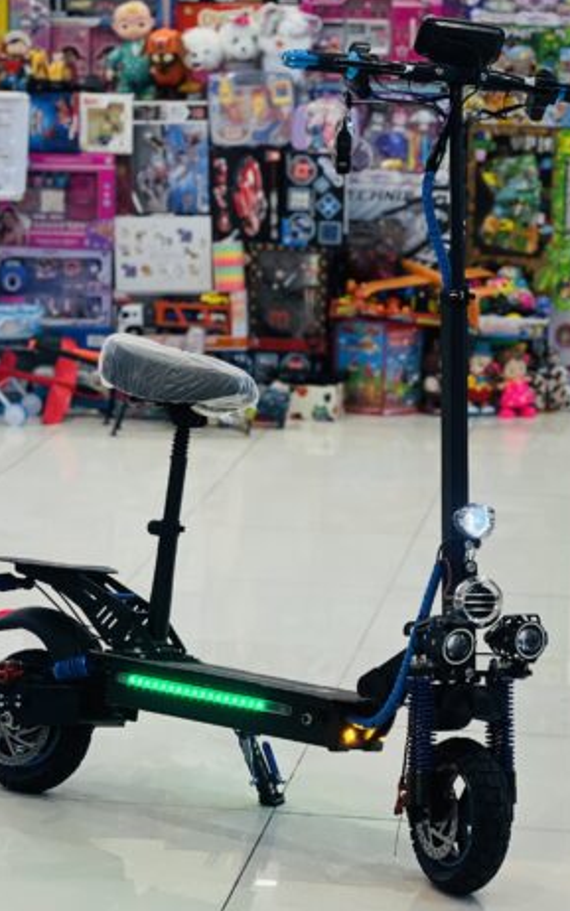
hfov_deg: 15.9
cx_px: 304
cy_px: 456
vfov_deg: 25.2
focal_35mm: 82
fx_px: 2037
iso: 125
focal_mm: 9
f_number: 2.8
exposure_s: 1/50
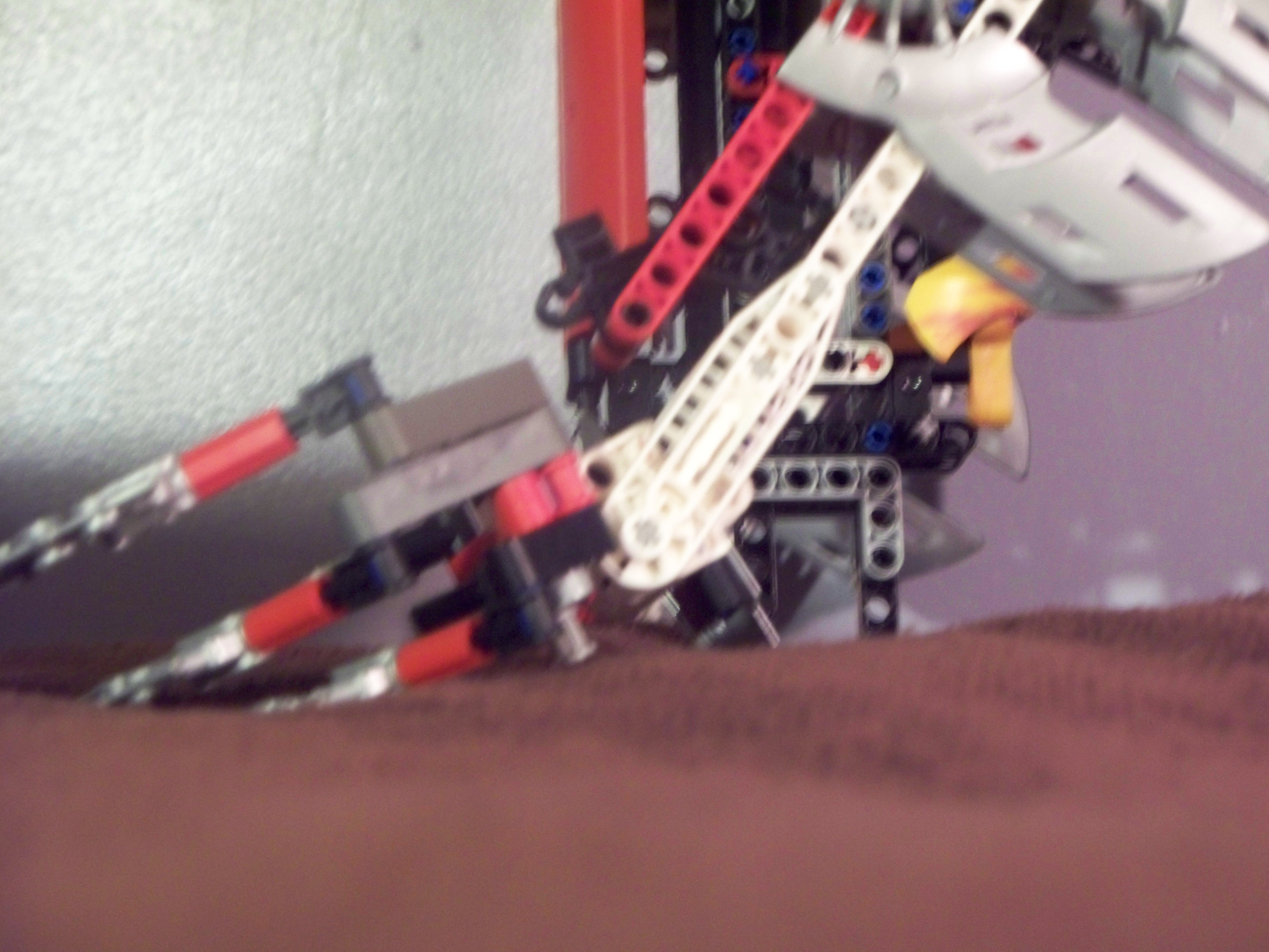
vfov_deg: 14.4
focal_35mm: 103
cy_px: 476
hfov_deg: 19.1
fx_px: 3776
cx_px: 634
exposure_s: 1/3.2
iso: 400
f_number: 3.8
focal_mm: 22.05
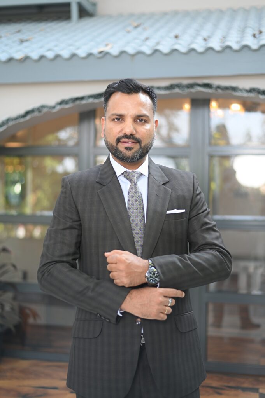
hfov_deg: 26.9
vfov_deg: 39.6
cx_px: 132
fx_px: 553
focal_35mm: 50
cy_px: 199
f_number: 1.8
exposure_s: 1/160
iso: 200
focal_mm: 50
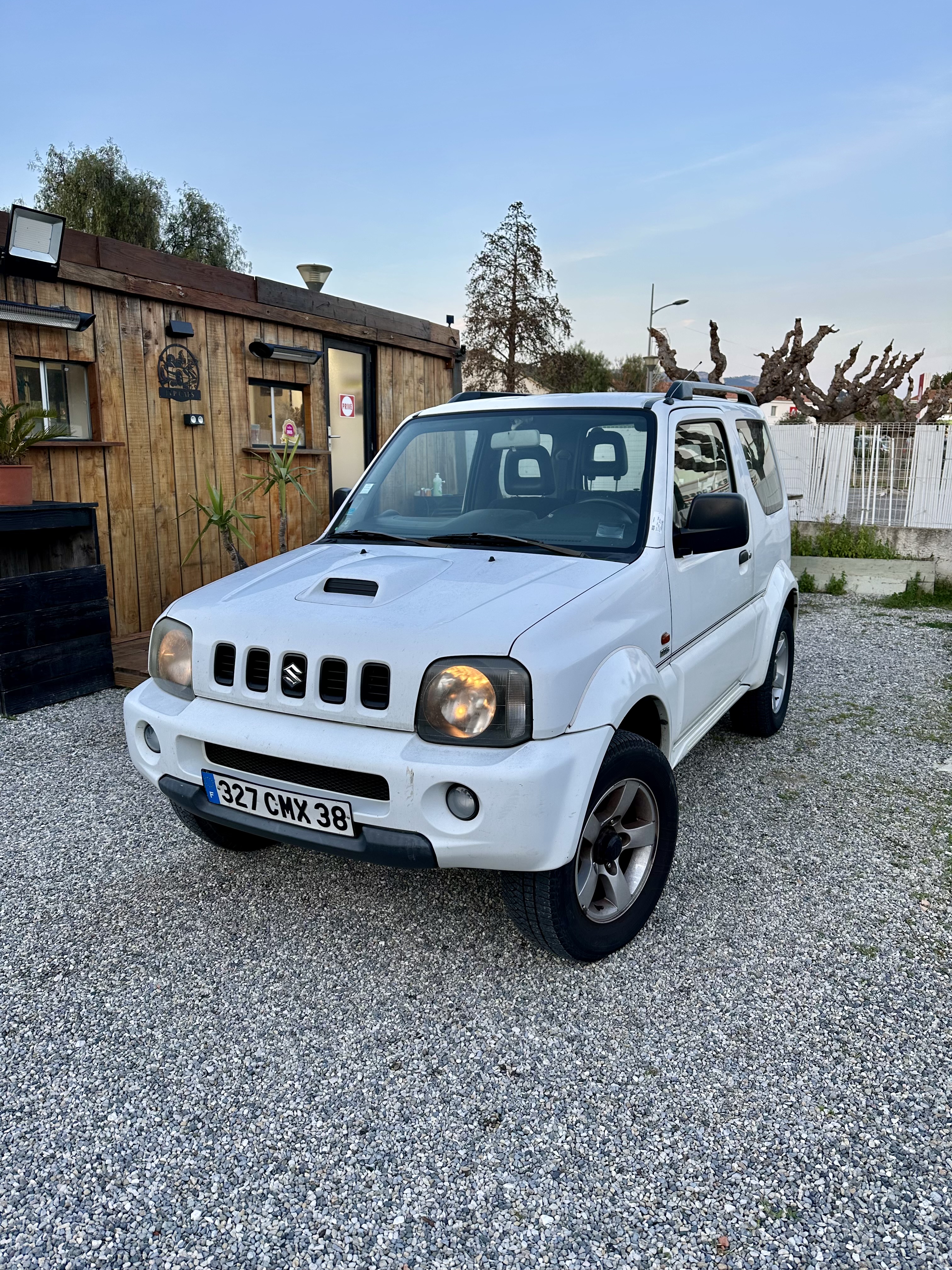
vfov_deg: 71.6
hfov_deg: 56.8
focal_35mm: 24
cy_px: 635
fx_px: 880
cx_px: 476
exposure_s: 1/168
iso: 64
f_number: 1.78
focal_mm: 6.86
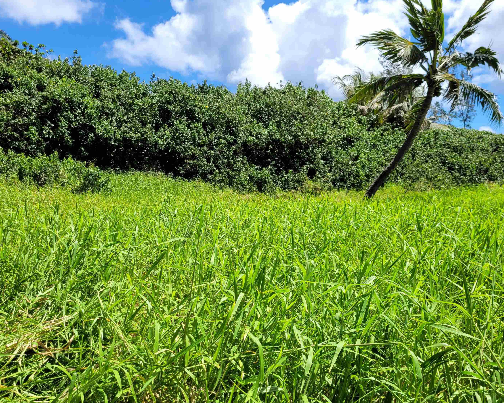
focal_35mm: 28
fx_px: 418
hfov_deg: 62.2
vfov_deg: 51.5
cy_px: 204
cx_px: 253
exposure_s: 1/2265
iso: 40
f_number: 1.8
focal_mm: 5.4
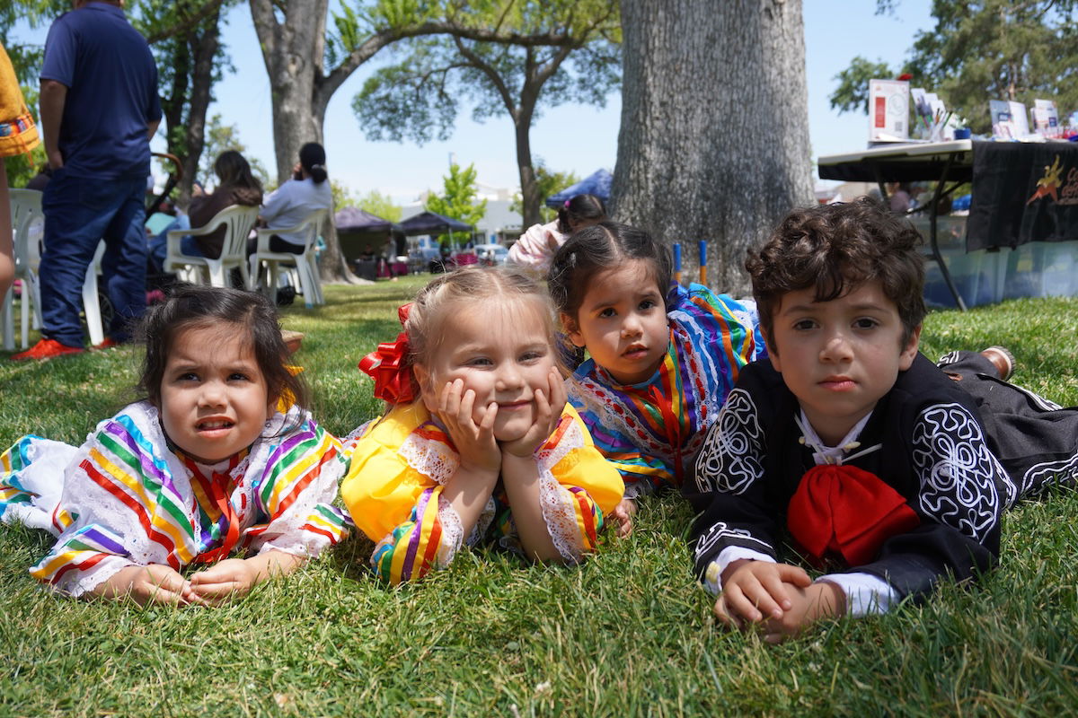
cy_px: 359
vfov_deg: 40.0
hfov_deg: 57.2
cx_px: 539
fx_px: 988
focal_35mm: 33
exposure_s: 1/500
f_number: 4.5
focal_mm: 22
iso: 100
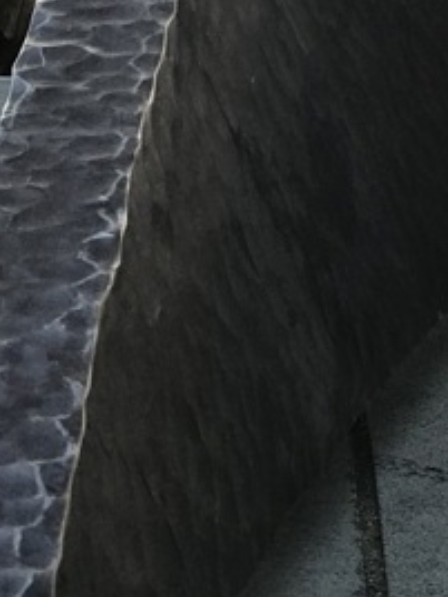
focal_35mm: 193
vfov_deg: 10.2
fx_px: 3330
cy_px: 6
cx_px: 553
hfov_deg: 7.6
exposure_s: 1/50
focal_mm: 6.6
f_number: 2.8
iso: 25
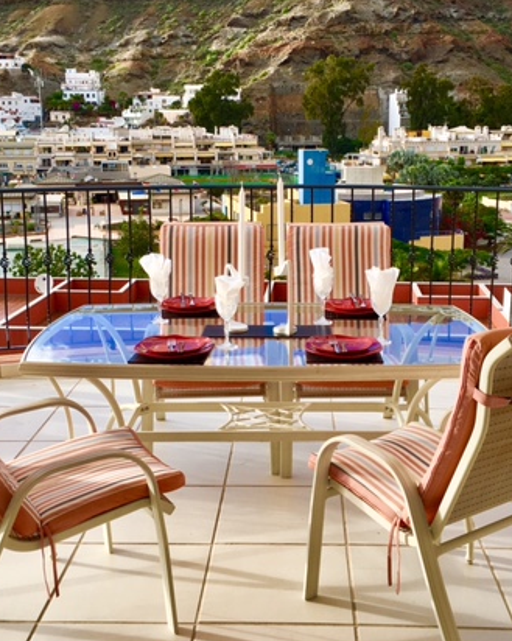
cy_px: 294
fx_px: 834
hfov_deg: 34.1
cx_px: 277
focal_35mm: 44
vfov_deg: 42.0
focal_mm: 4.15
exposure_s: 1/625
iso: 25
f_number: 2.2
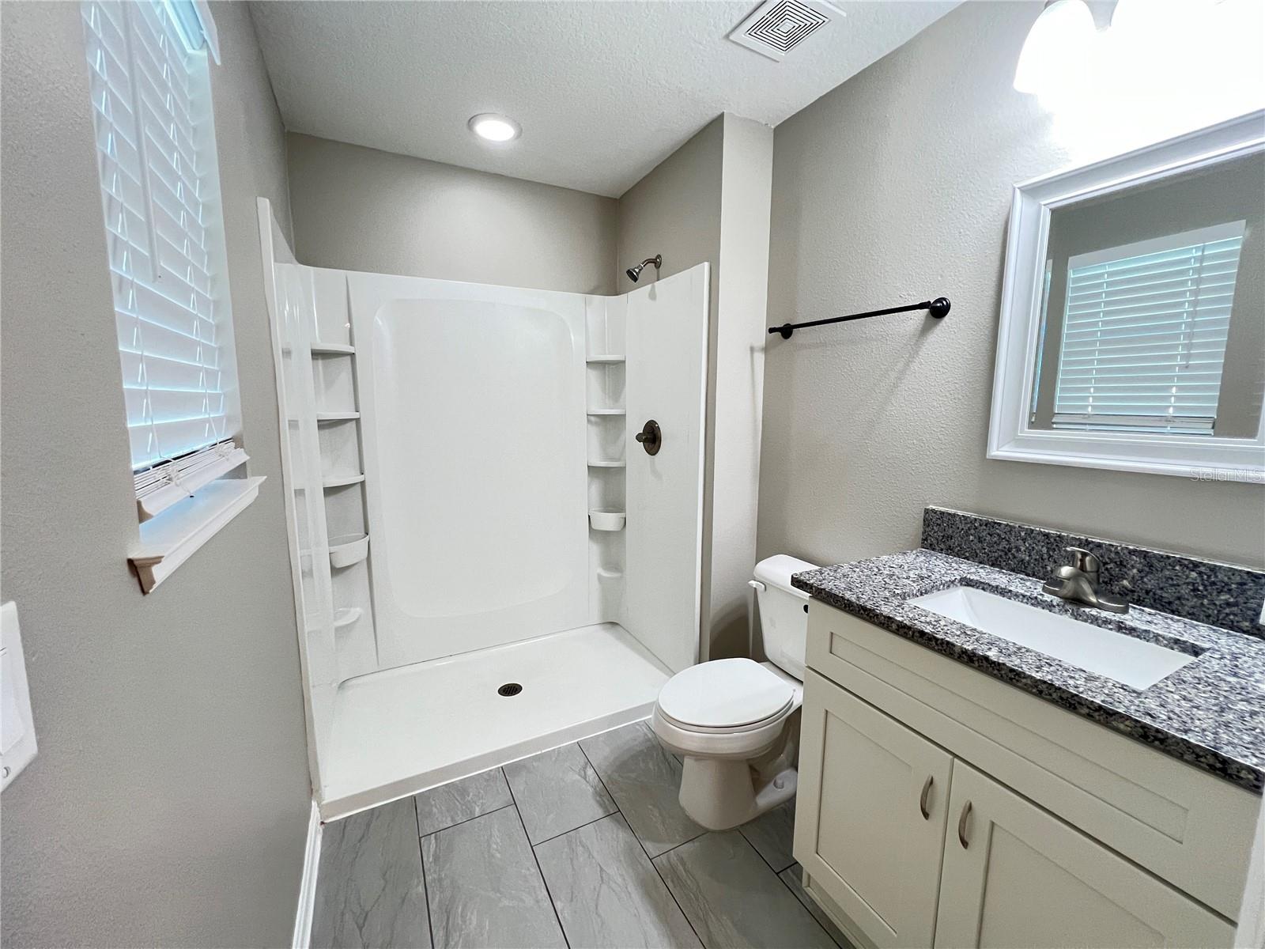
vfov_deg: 89.9
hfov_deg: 106.2
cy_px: 474
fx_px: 475
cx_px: 632
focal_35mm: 13
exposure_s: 1/60
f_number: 1.8
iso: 400
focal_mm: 1.57
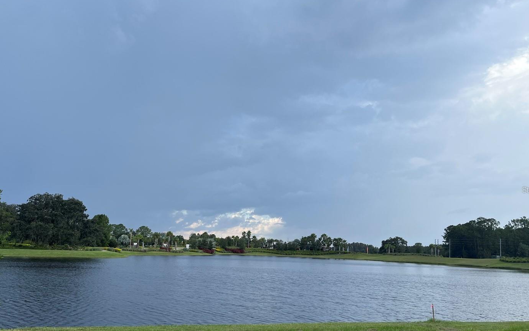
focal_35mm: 32
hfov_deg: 59.6
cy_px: 190
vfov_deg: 39.3
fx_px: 461
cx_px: 251
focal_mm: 5.1
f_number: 1.6
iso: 50
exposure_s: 1/1140
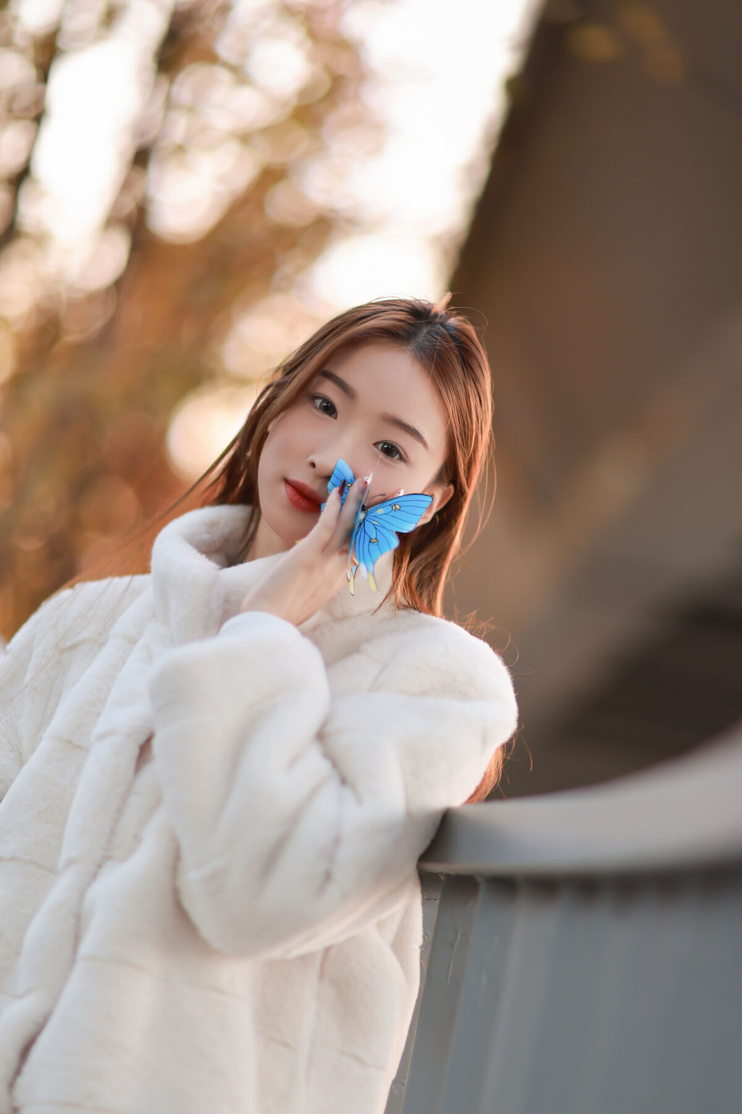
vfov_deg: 24.2
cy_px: 557
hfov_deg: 16.3
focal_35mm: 84
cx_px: 371
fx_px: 2597
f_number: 1.2
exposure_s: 1/125
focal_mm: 85
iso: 125
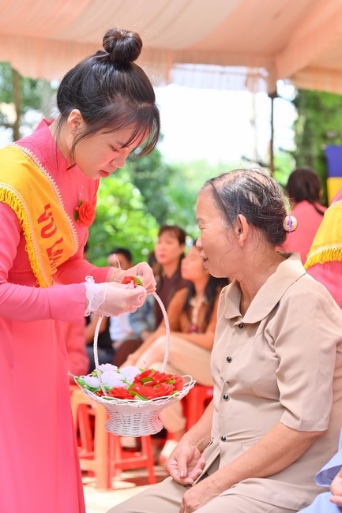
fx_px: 1212
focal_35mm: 85
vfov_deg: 23.9
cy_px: 256
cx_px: 171
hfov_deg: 16.1
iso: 160
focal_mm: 85
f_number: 5
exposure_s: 1/100
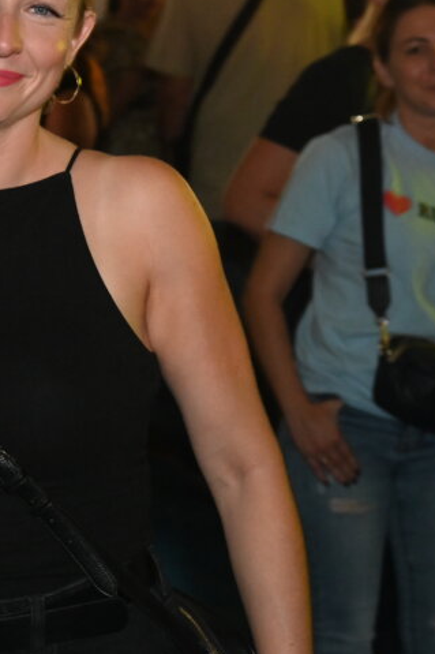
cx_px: -90
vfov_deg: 14.5
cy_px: 230
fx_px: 2557
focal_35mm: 141
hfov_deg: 9.6
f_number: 6
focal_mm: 66
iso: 6400
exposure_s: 1/60
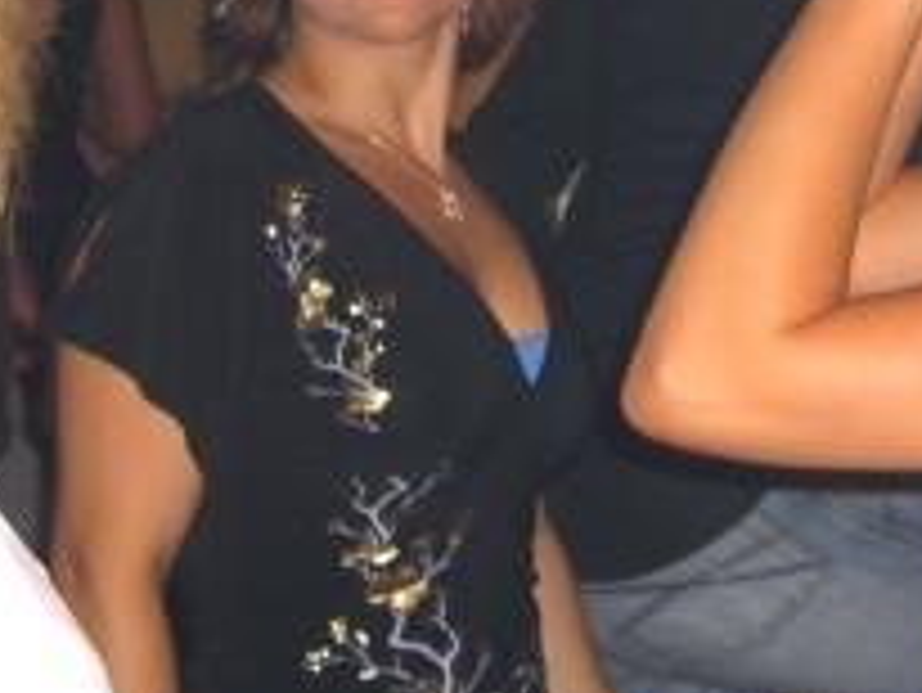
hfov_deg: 17.7
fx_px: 2958
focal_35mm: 111
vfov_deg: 13.3
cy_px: 117
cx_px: 598
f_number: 2.8
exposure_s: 1/60
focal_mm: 7.9
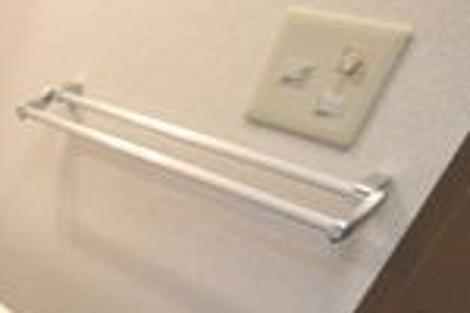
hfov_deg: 34.7
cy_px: 274
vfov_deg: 32.0
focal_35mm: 40
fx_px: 522
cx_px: -135
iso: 1600
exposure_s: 1/125
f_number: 5.6
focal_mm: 10
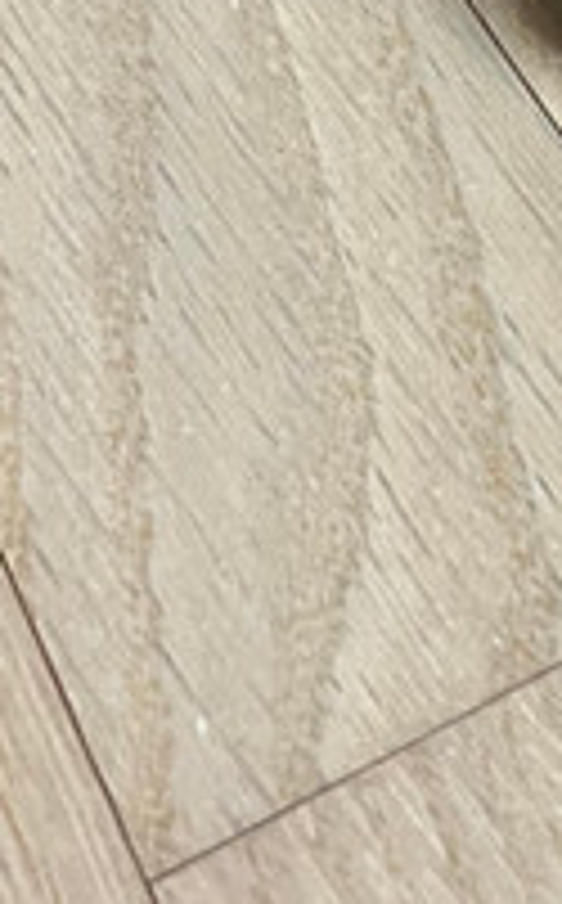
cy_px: -175
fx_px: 2533
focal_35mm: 103
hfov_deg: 11.5
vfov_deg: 19.1
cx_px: 1077
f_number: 1.6
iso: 200
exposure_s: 1/60
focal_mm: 5.1
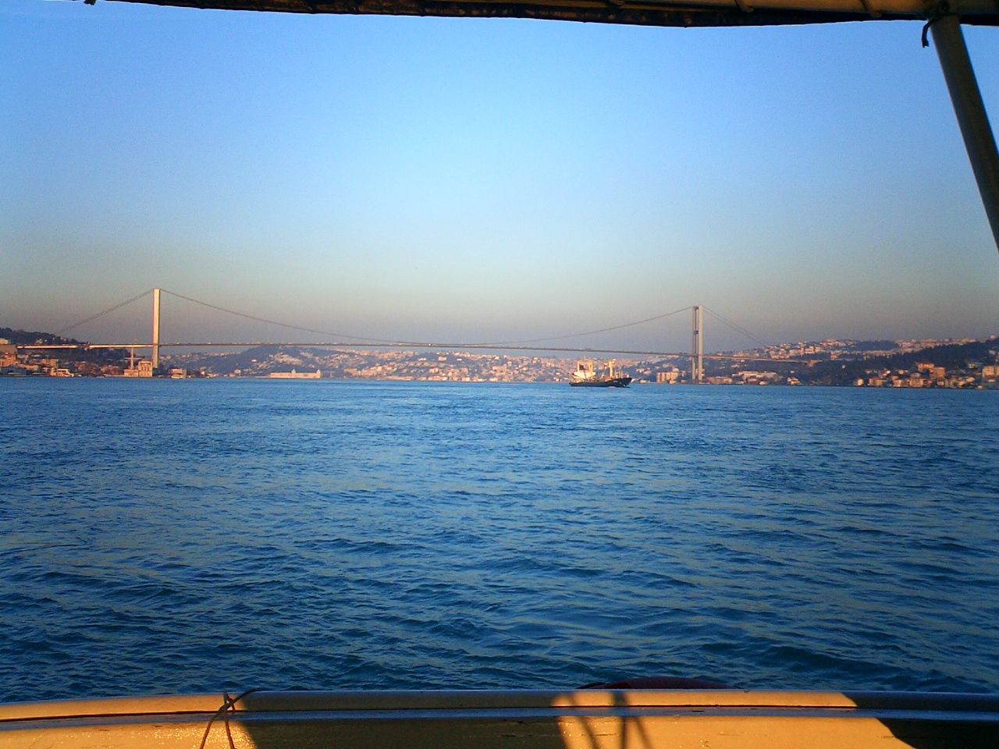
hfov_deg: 50.1
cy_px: 374
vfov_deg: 38.7
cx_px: 500
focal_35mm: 37
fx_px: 1068
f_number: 3.5
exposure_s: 1/320
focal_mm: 5.6
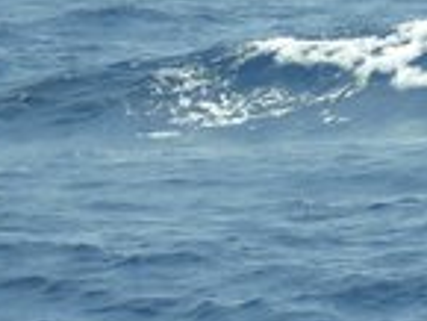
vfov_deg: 2.4
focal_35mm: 623
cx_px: 998
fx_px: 7691
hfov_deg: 3.1
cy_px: -91
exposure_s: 1/500
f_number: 5.2
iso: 100
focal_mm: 18.6
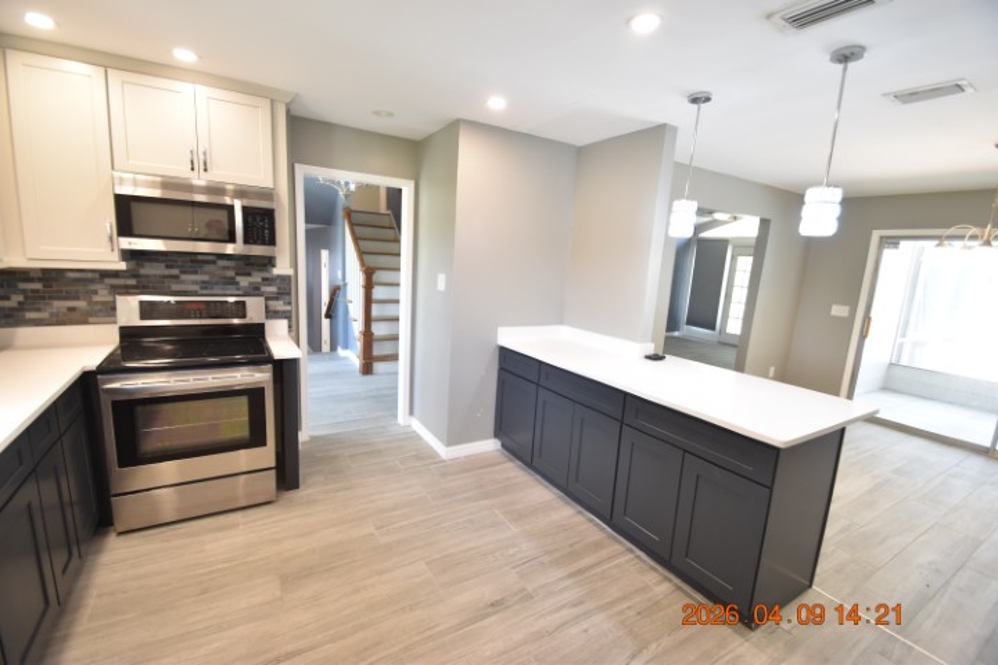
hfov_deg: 100.4
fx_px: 416
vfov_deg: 77.3
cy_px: 332
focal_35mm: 15
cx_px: 499
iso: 800
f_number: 3.5
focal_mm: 10
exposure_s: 1/60
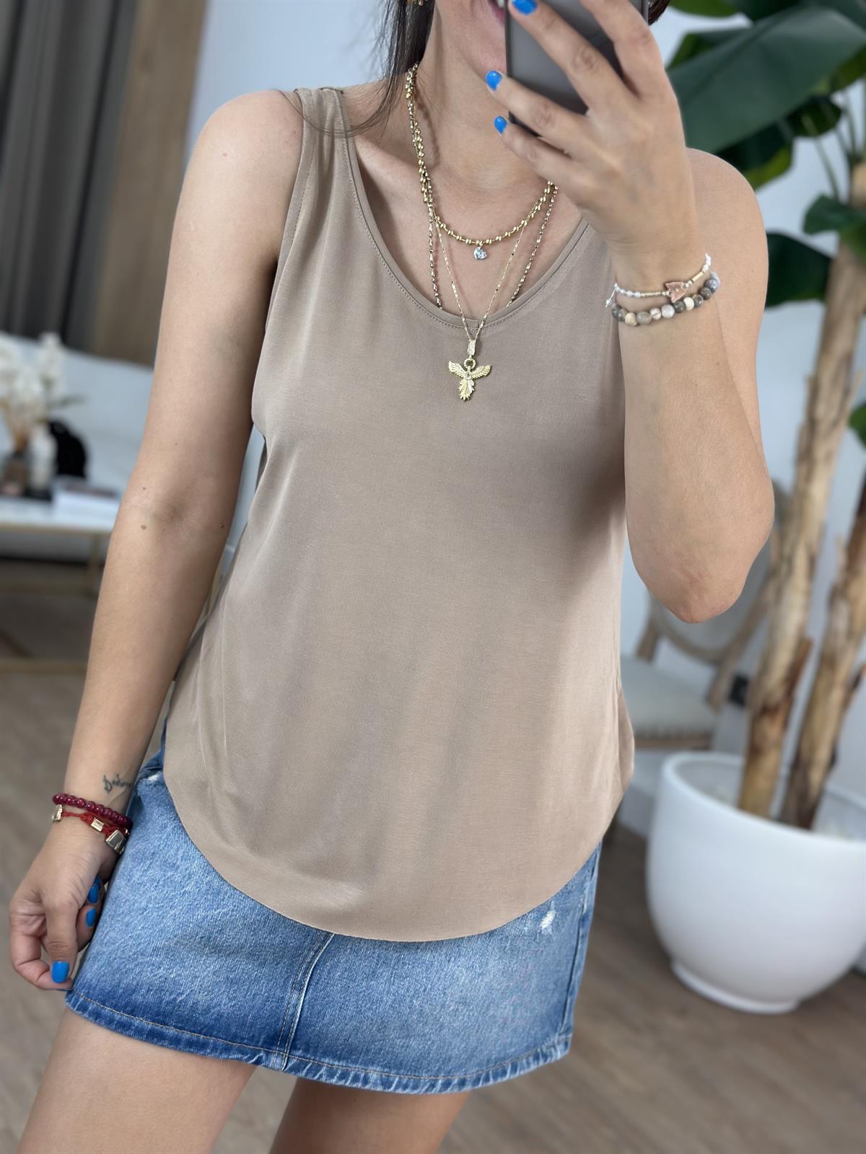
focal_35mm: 48
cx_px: 433
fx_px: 1601
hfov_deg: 30.3
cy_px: 577
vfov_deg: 39.7
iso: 80
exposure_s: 1/206
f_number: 1.78
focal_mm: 6.86
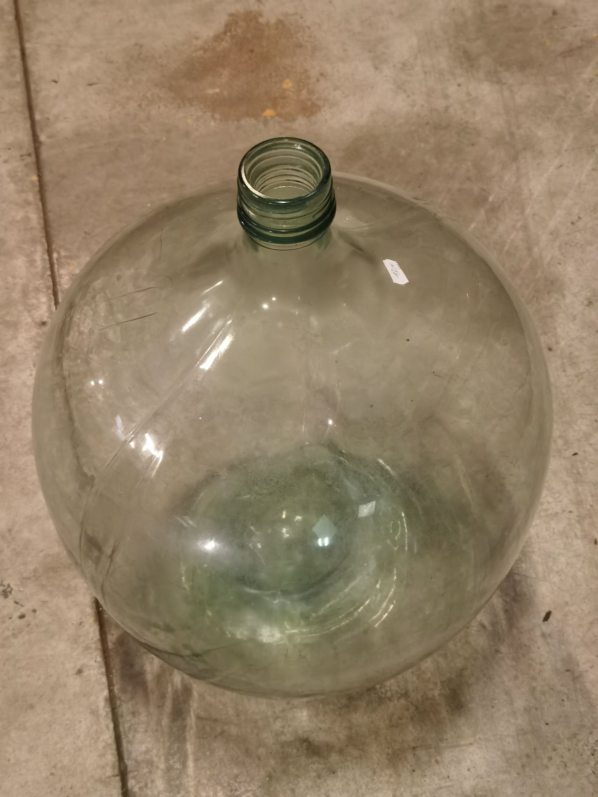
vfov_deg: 38.9
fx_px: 1129
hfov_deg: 29.7
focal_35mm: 49
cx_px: 299
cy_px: 398
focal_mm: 6.71
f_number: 1.9
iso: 640
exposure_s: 1/25
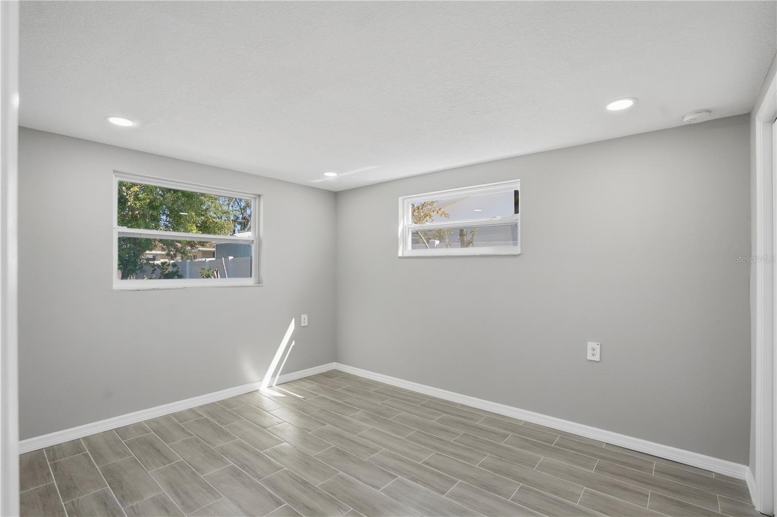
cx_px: 388
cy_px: 258
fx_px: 345
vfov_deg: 73.7
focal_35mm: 16
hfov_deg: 96.8
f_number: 6.3
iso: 800
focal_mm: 16
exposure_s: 1/4000
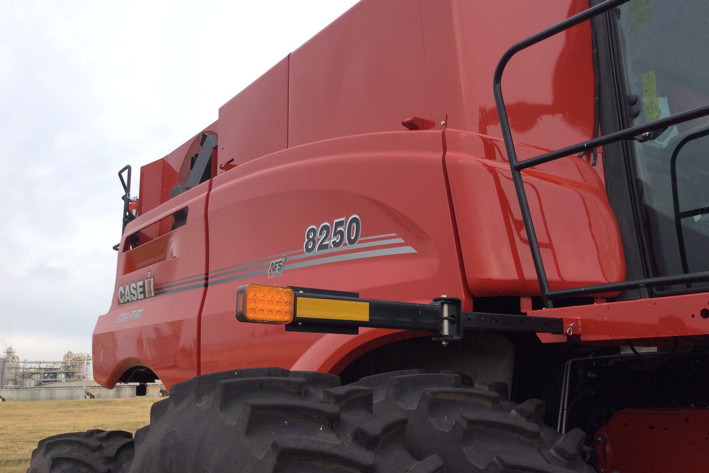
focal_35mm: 36
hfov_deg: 53.1
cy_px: 253
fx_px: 709
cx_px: 376
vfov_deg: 36.9
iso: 32
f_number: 2.4
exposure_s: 1/515
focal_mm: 3.3
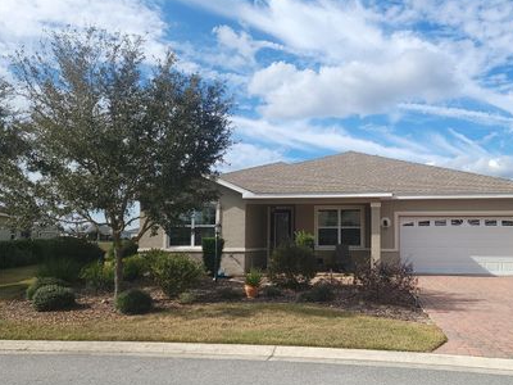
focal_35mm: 30
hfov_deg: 59.3
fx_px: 445
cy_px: 211
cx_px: 317
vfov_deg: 46.7
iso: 16
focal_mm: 6.7
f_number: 1.8
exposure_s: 1/746
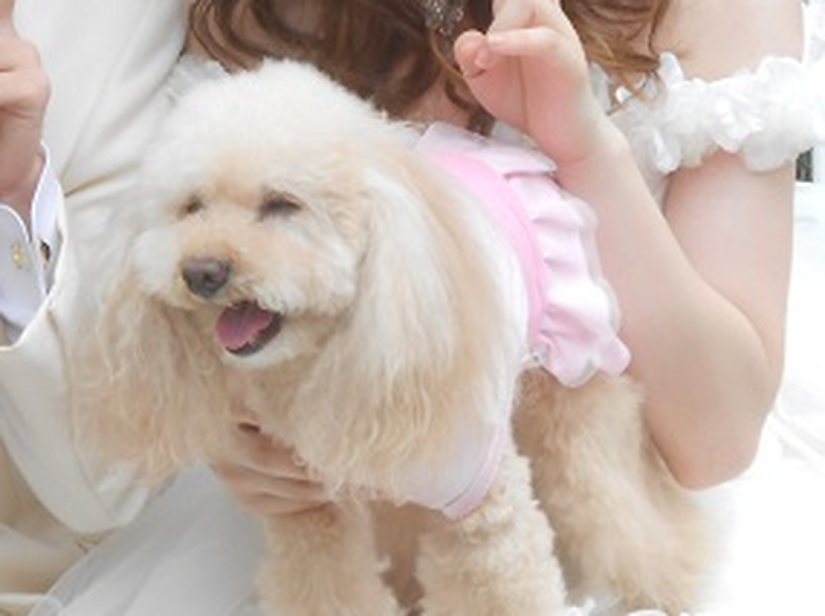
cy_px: 136
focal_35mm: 166
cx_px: 29
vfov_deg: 8.9
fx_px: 3951
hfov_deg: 11.8
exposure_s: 1/100
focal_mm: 11.3
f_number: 5.6
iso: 80
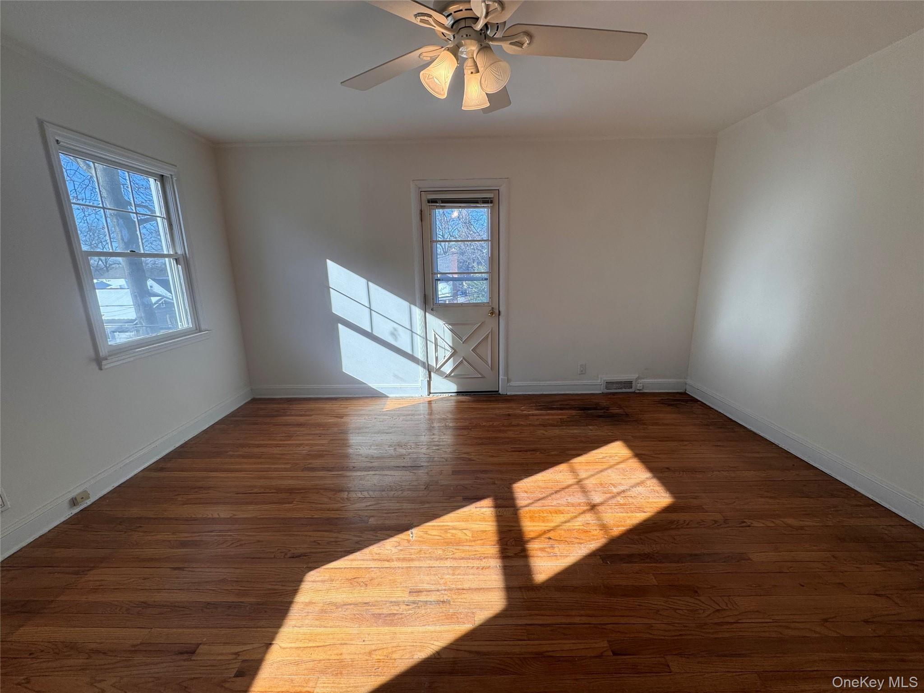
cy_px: 346
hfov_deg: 102.1
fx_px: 374
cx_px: 462
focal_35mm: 14
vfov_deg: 85.7
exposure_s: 1/235
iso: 40
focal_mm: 2.22
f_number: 2.2
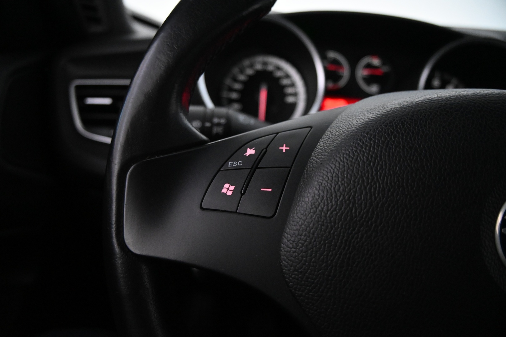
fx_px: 1054
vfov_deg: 18.2
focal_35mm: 75
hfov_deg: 27.0
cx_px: 253
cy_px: 168
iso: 5000
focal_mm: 50
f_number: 6.3
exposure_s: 1/125
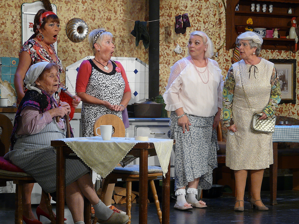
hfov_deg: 15.6
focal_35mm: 126
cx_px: 150
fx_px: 1088
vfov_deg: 11.8
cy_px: 112
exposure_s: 1/60
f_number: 3.6
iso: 200
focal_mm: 20.6
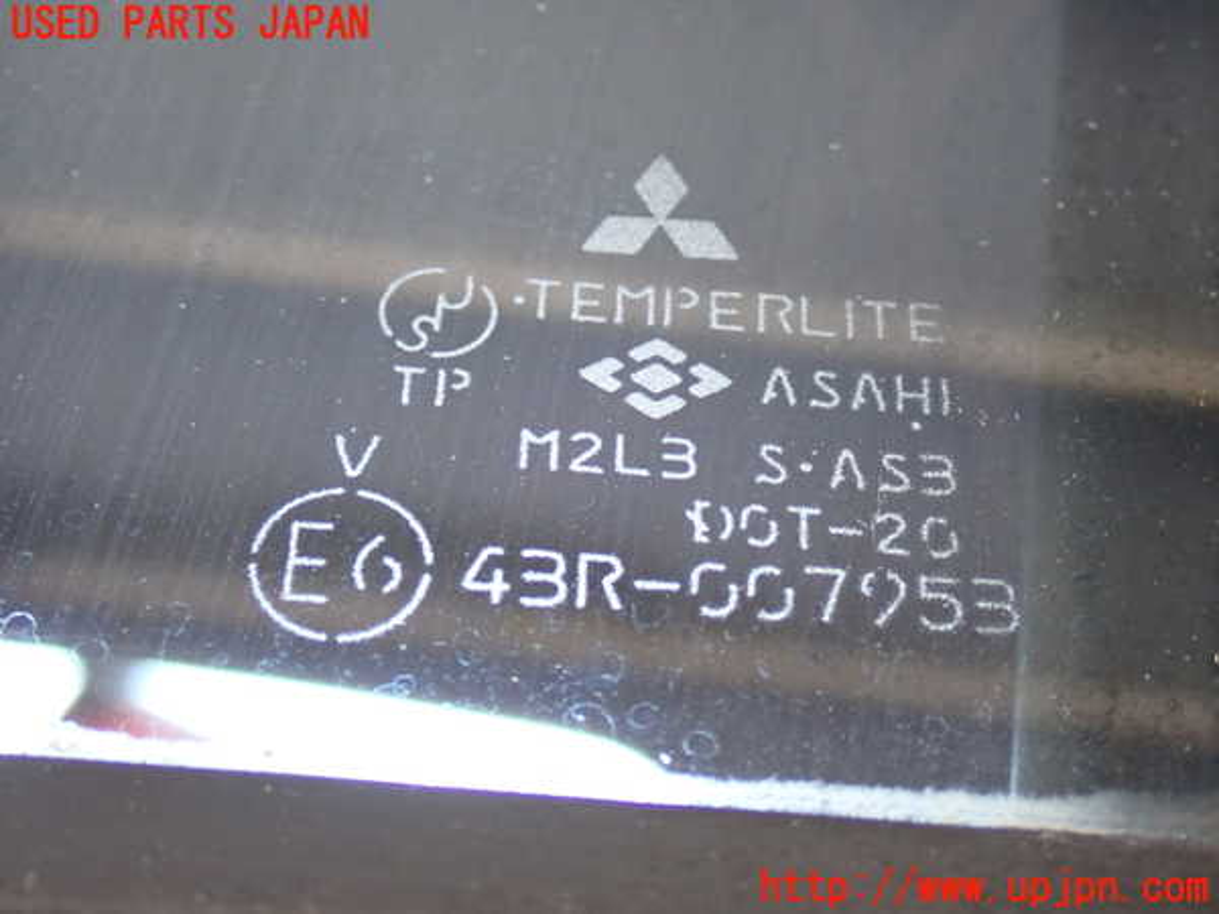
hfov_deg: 31.2
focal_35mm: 62
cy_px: 457
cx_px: 610
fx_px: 2183
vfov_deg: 23.7
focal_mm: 11.09
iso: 800
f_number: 3.6
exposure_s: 1/30
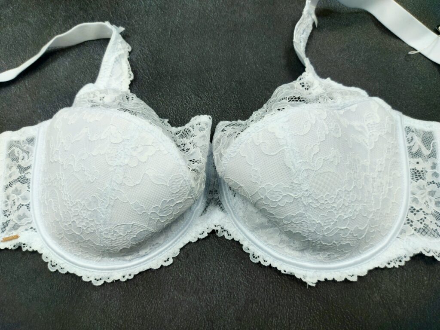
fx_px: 305
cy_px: 165
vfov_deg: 56.8
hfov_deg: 71.6
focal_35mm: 24
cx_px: 220
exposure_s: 1/50
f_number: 1.8
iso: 32
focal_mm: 5.23
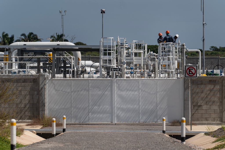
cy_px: 75
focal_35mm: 200
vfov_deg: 6.9
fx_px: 1250
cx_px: 112
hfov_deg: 10.3
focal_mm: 200
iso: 80
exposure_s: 1/1000
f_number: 5.6
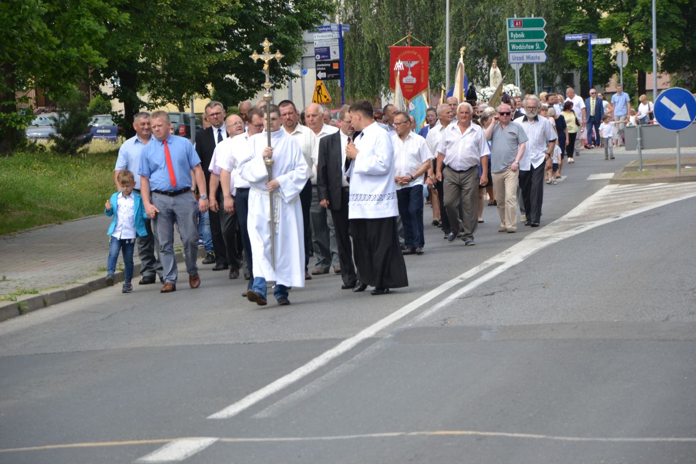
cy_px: 232
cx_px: 348
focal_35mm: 158
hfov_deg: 13.0
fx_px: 3045
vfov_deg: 8.7
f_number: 6.3
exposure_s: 1/200
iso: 100
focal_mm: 105
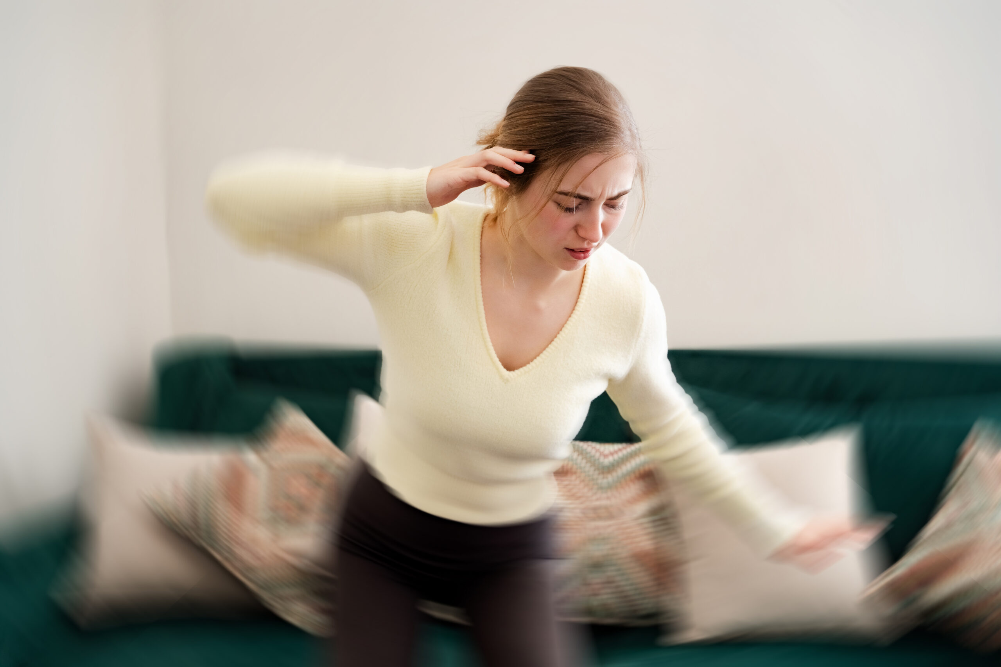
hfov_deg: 42.7
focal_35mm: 46
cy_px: 334
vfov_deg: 29.2
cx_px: 500
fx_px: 1279
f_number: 4.5
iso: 800
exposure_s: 1/200
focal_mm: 46
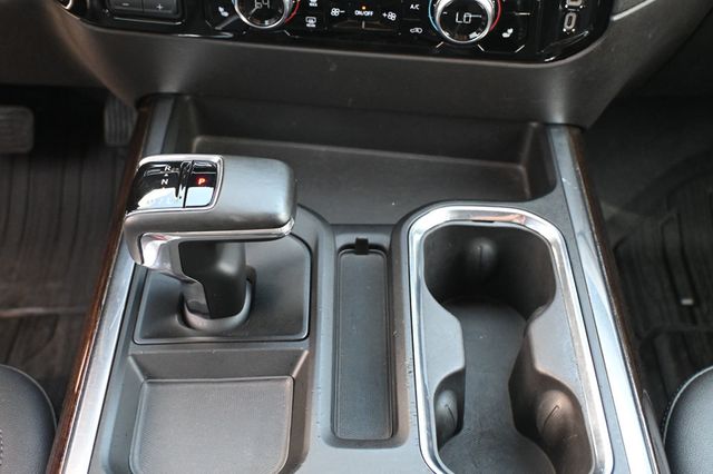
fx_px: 831
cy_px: 237
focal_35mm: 42
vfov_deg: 31.9
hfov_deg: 46.4
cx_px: 356
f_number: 4.5
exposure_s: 1/125
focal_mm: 28
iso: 3200
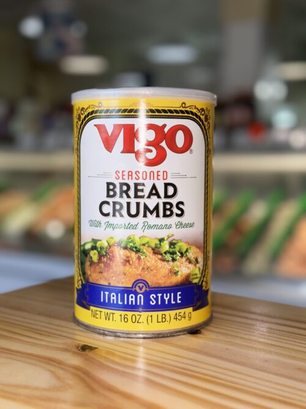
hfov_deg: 30.3
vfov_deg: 39.7
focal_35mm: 48
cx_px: 153
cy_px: 204
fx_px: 566
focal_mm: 6.76
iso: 50
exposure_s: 1/314
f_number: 1.78
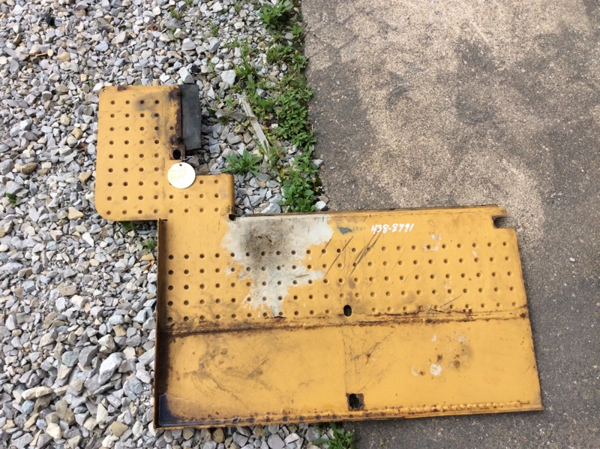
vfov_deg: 44.1
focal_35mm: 32
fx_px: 554
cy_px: 224
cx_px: 300
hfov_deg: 56.9
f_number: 2.4
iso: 32
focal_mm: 3.3
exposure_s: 1/817
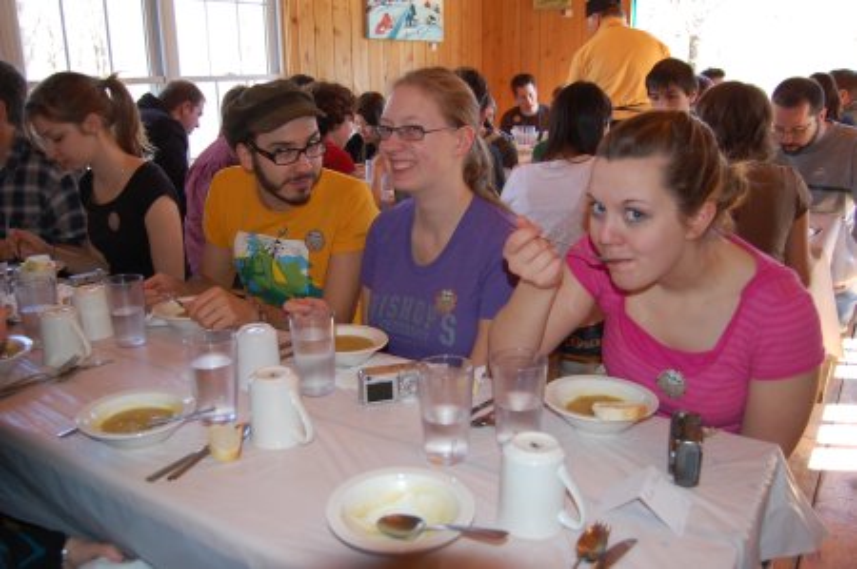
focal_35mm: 30
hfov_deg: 62.0
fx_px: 713
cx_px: 428
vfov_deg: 43.5
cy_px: 284
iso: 400
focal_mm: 20
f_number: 3.8
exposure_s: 1/60
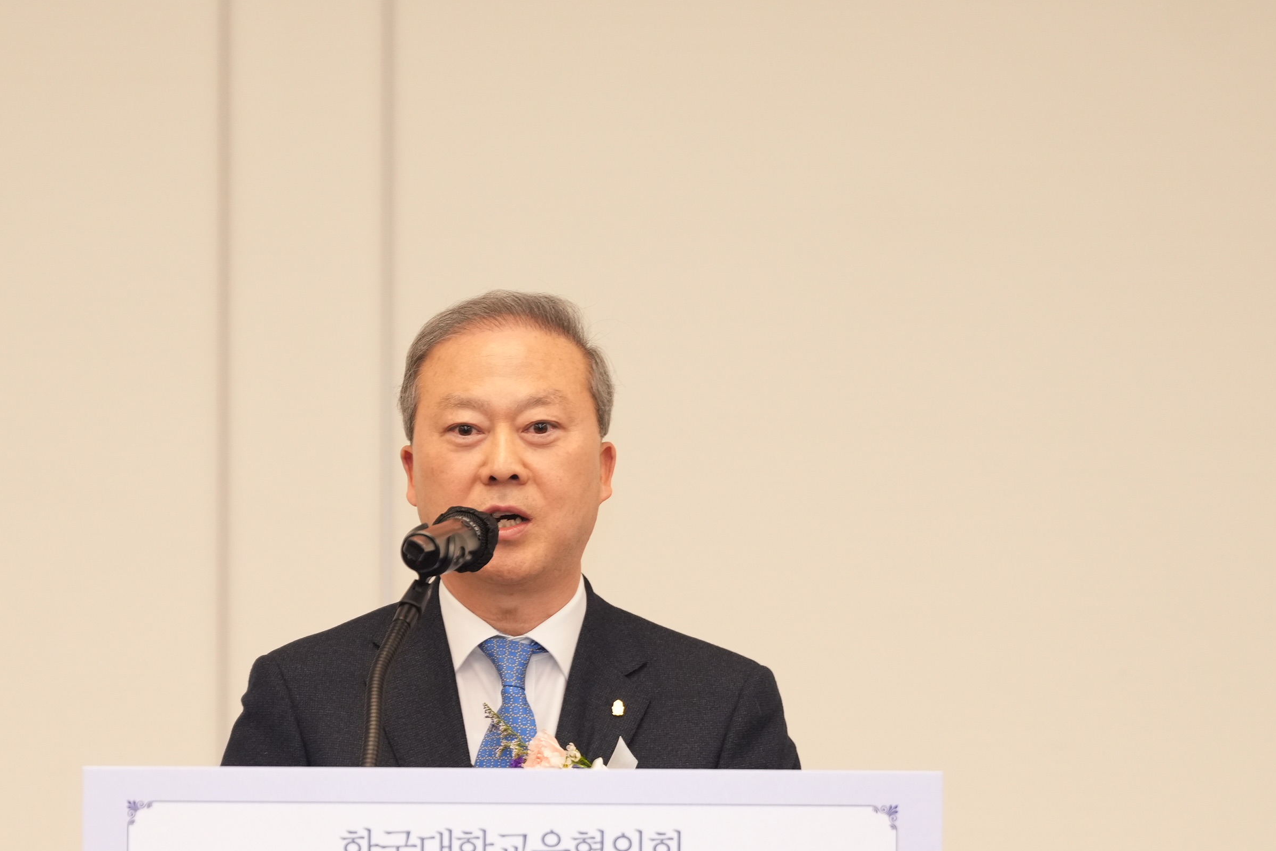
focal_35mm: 392
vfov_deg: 3.5
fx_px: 13893
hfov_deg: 5.3
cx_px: 465
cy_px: 700
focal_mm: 197
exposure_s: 1/125
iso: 800
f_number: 2.8
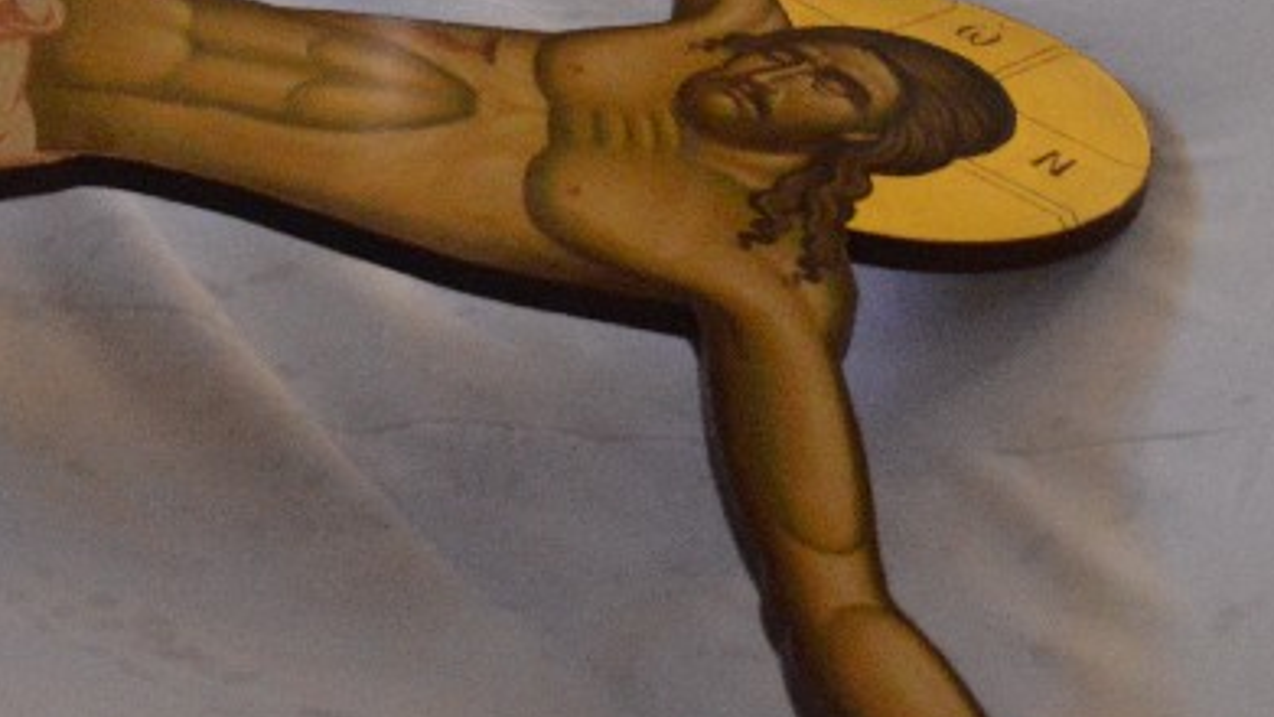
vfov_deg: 15.7
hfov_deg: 28.0
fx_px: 2500
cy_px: -165
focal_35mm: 74
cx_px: 254
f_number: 3.5
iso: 2800
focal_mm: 18
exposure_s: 1/60
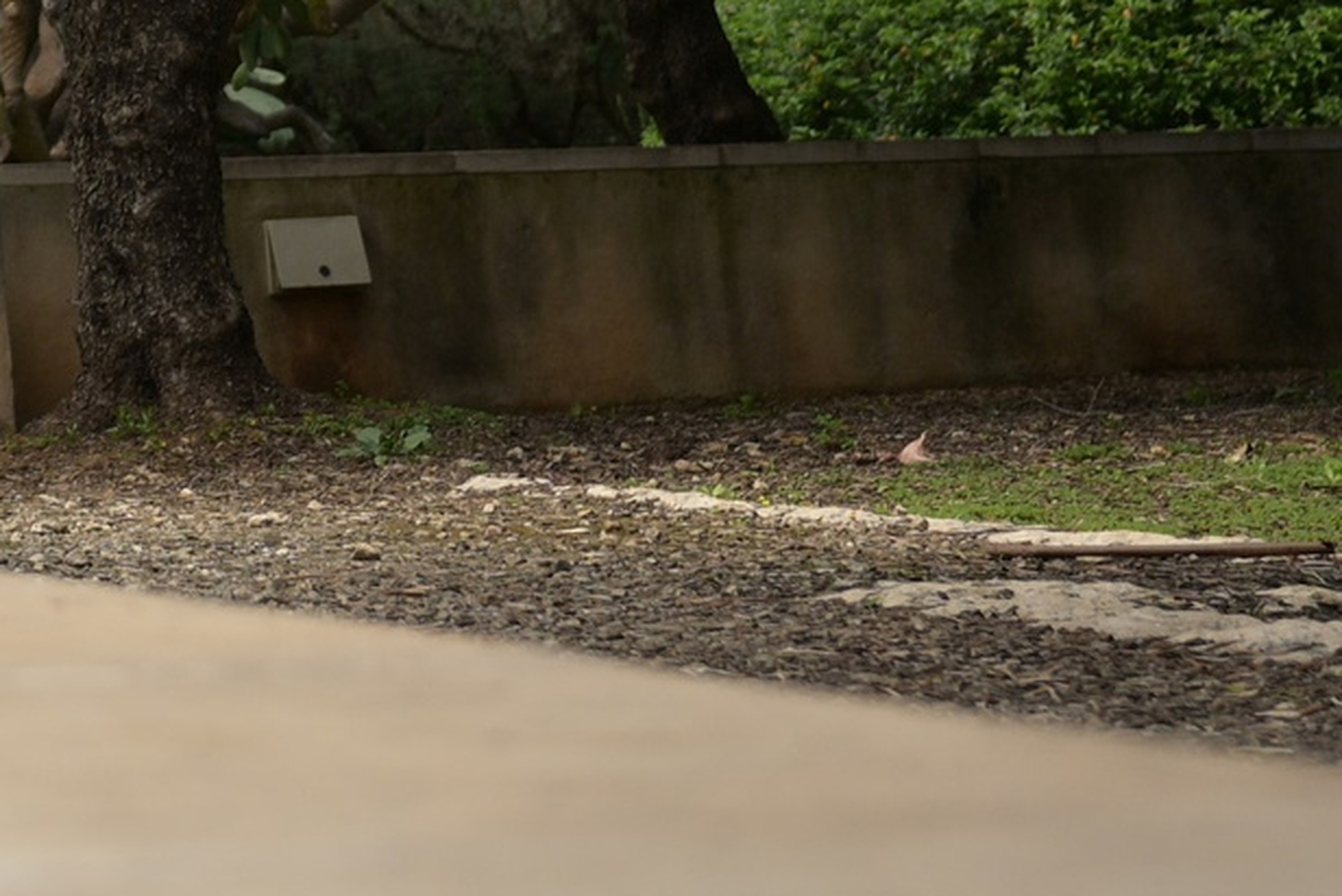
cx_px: -1137
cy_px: -470
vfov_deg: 9.8
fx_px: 5036
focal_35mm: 135
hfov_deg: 13.5
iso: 125
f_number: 3.5
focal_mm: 32.5
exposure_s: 1/640
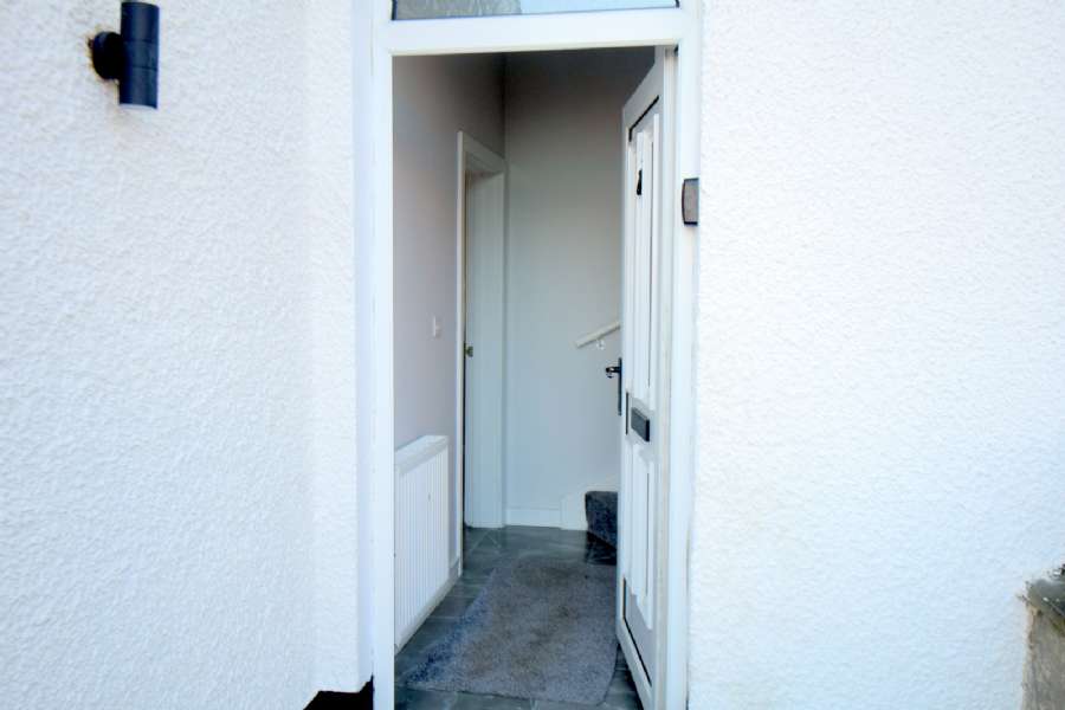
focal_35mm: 30
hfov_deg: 61.9
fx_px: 887
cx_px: 532
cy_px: 355
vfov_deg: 43.6
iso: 400
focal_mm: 20
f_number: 5.6
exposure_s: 1/125
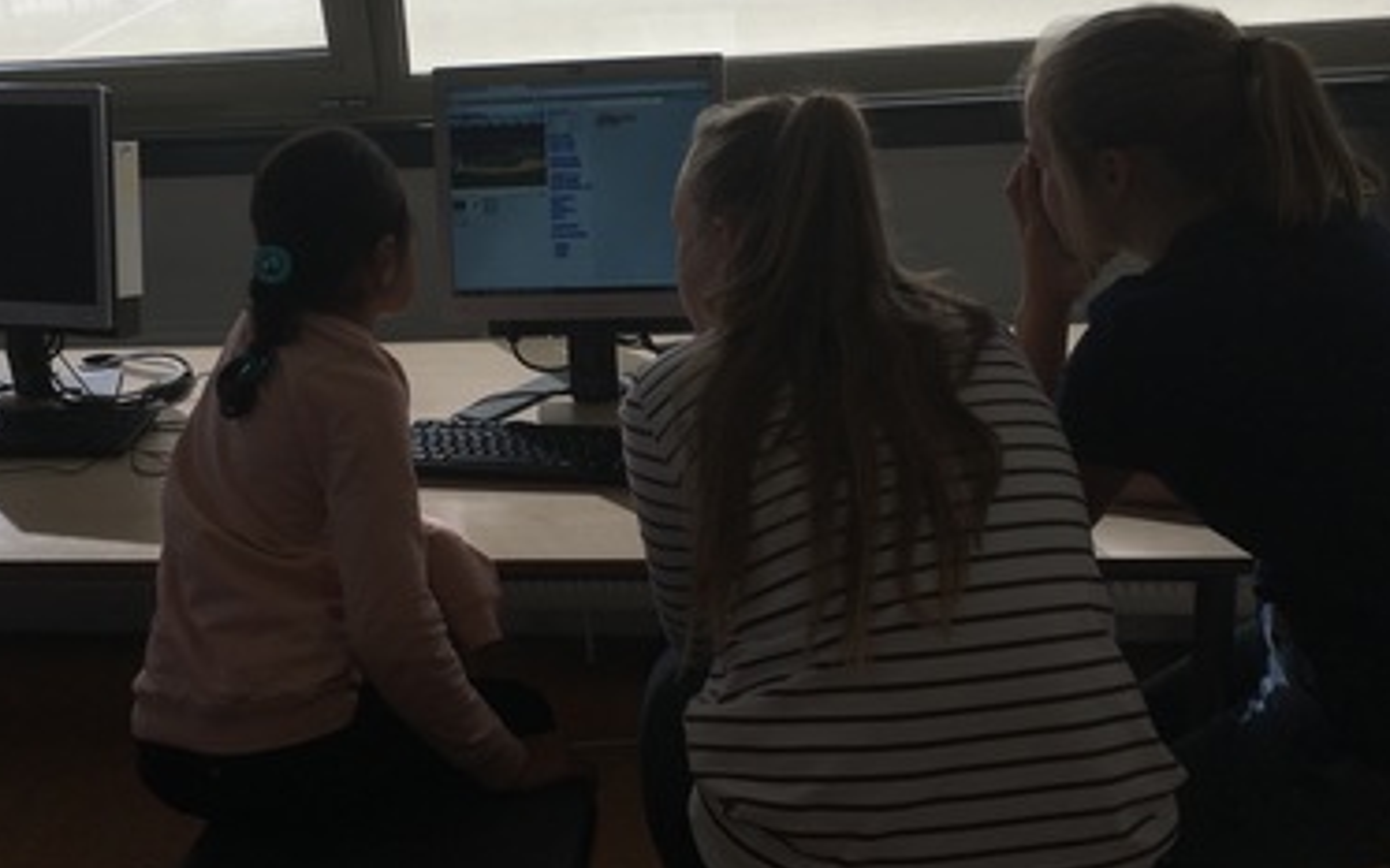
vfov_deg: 38.3
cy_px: 428
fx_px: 1250
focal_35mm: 33
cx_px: 727
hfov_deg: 58.1
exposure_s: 1/315
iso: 25
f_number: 2.2
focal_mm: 4.15
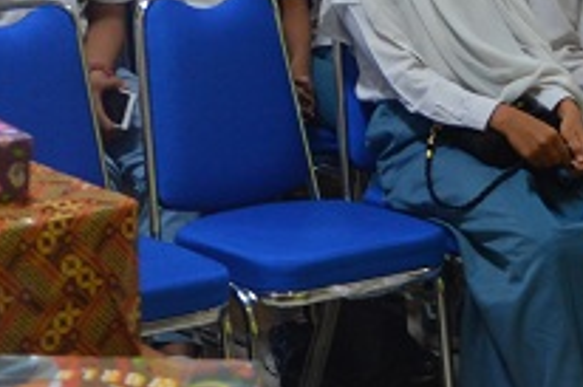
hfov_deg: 14.7
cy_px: -343
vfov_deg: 9.3
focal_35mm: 140
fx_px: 2265
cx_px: 354
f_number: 3.8
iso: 400
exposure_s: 1/20
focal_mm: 24
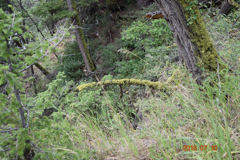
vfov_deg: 16.5
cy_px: 80
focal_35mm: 82
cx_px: 120
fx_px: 550
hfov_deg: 24.6
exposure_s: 1/200
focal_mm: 55
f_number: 7.1
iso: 400
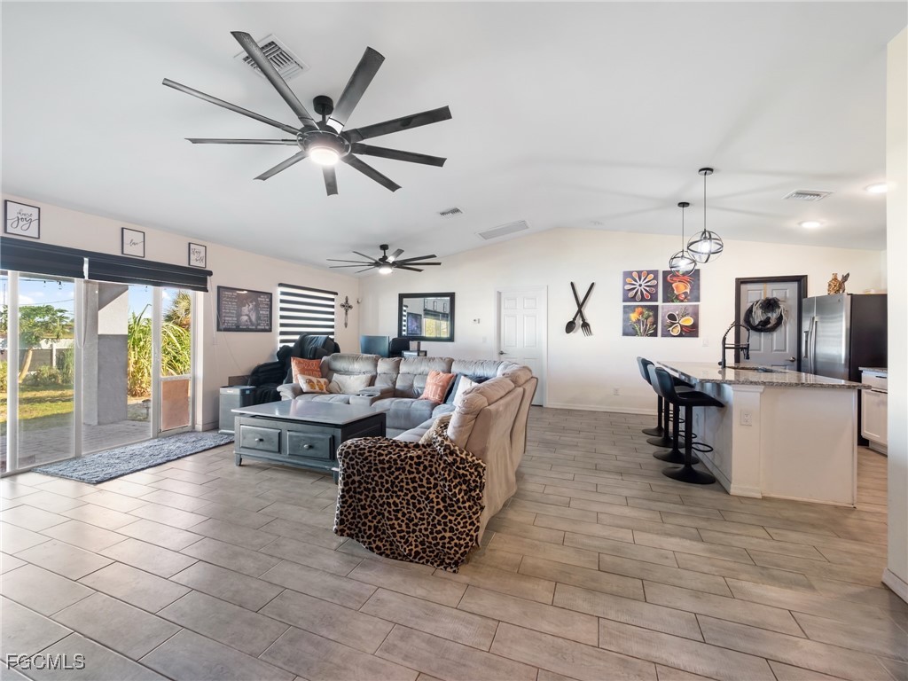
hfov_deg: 102.1
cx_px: 454
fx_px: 367
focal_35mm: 14
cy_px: 340
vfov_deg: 85.7
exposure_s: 1/3
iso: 200
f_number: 7.1
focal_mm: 7
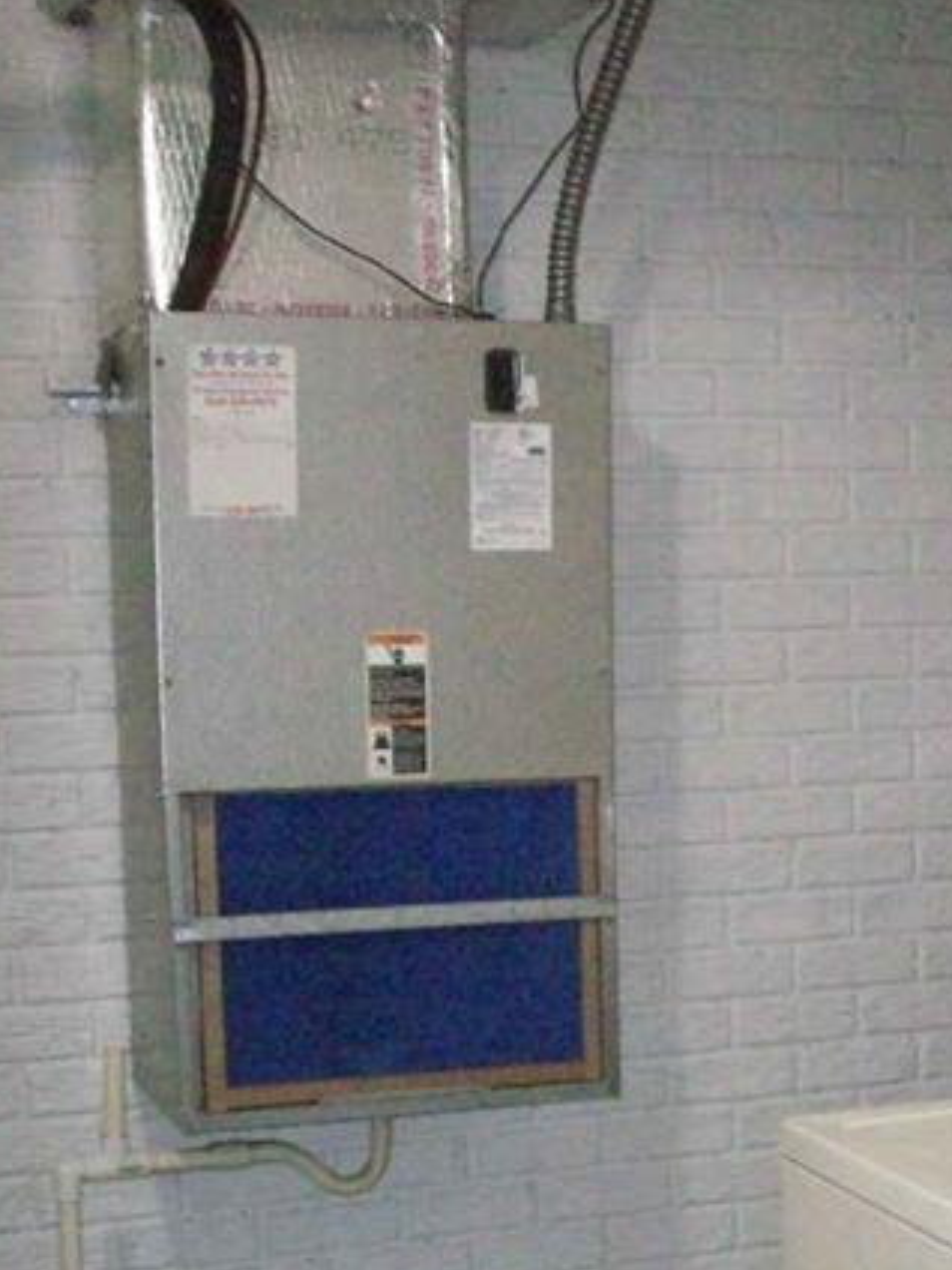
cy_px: 947
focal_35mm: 67
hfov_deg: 21.7
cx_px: 730
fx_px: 2457
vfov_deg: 28.6
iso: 800
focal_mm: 6.2
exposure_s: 1/128
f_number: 2.8
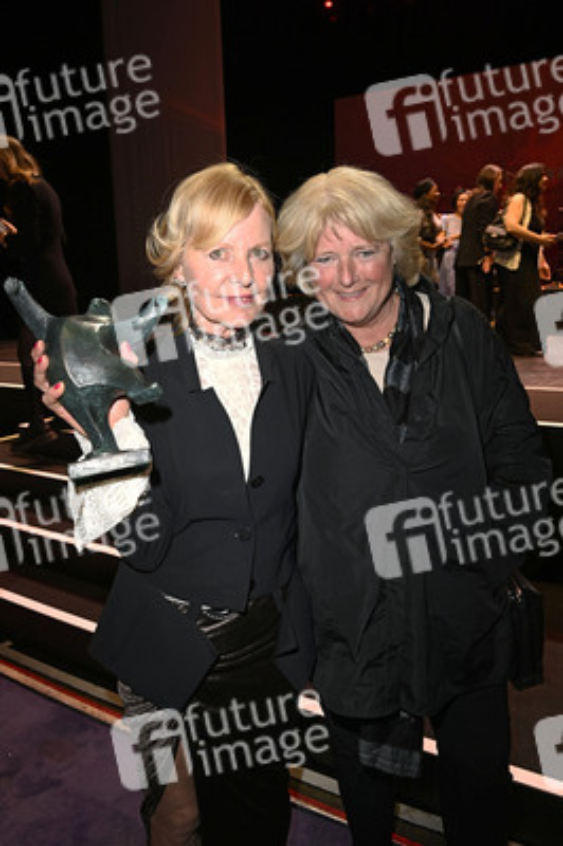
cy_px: 423
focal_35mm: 24
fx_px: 564
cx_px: 282
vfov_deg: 73.8
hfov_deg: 53.1
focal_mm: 24
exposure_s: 1/60
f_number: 5.6
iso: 1250
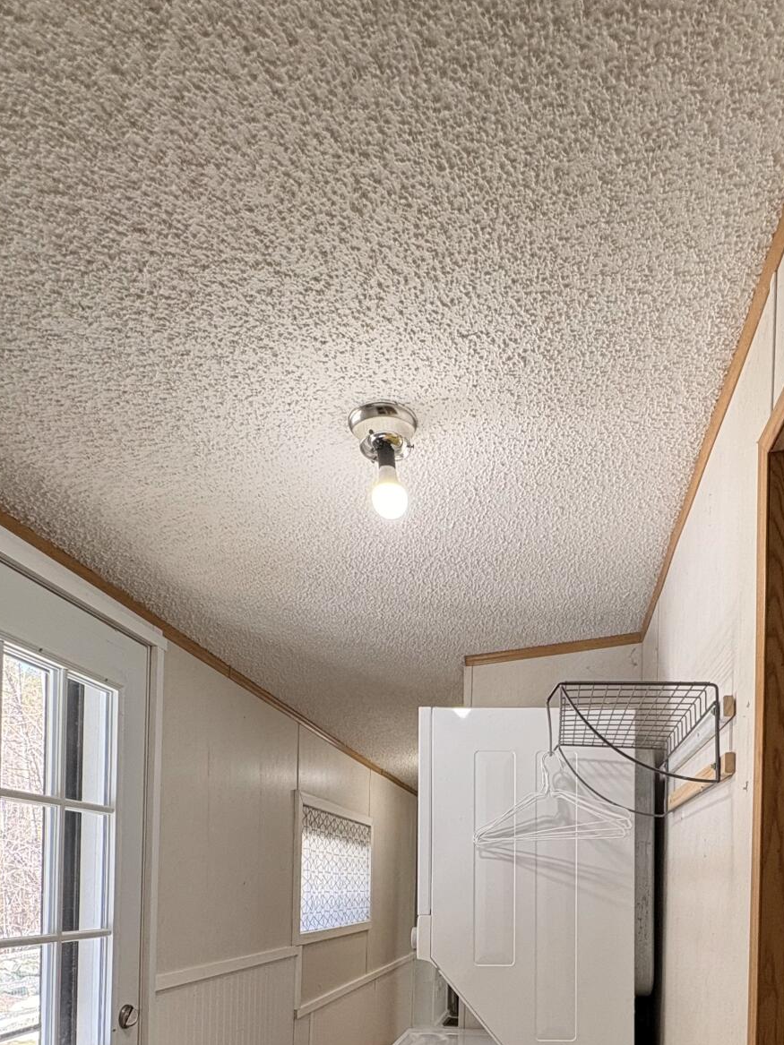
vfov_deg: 62.9
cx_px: 536
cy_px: 890
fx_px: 725
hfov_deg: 55.4
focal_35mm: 24
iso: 125
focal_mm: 2.22
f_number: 2.2
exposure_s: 1/120
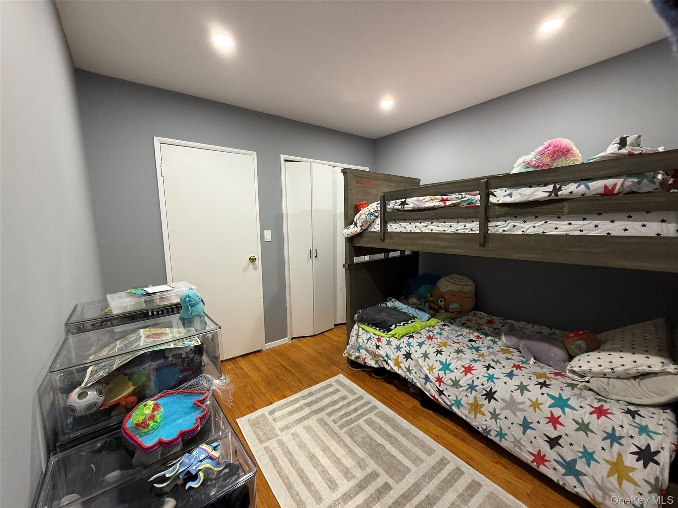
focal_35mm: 14
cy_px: 254
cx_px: 339
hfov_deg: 102.1
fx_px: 274
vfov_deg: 85.7
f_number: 2.2
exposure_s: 1/60
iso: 320
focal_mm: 2.22
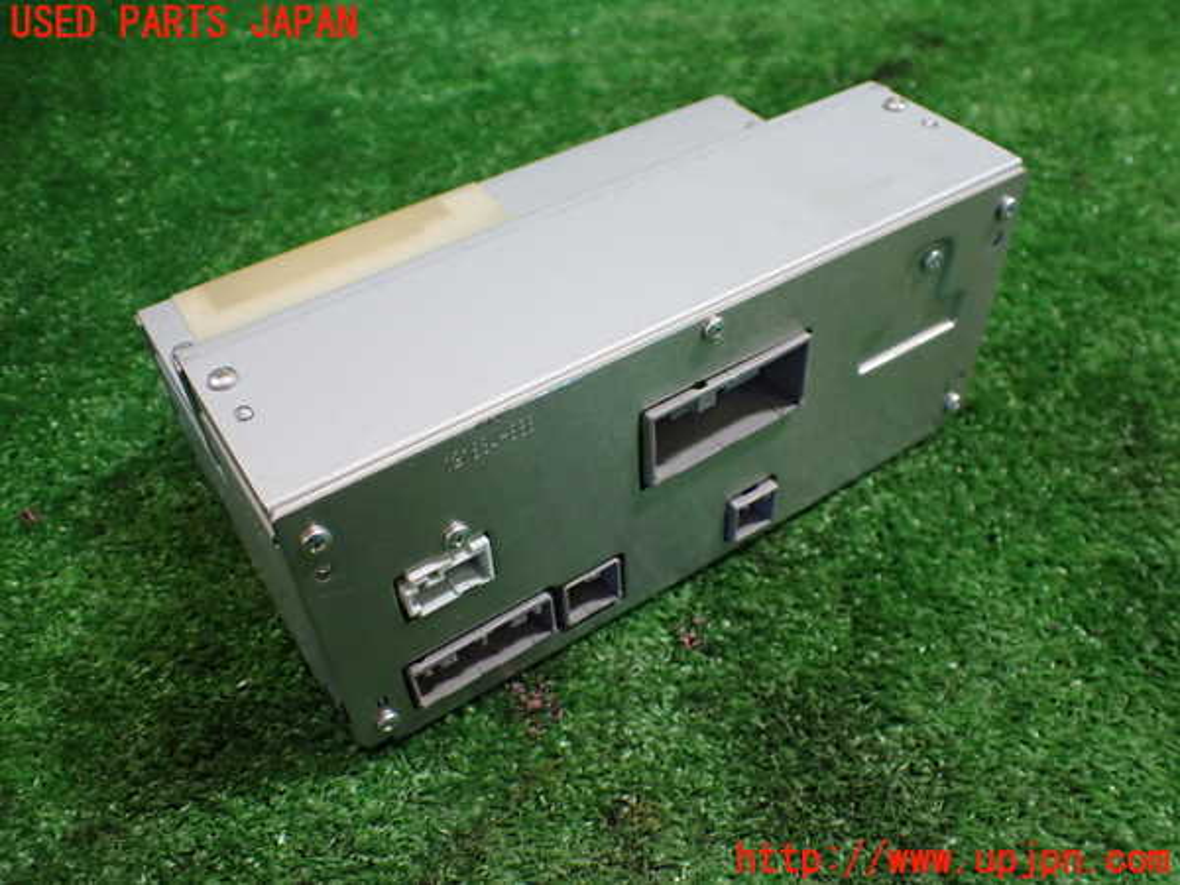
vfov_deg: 46.8
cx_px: 590
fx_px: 1023
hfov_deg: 60.0
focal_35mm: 30
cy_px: 442
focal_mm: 5.4
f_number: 2.3
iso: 640
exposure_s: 1/125
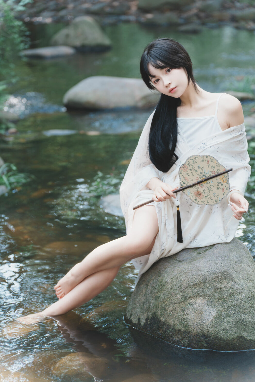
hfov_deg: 15.2
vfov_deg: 22.6
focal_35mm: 90
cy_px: 191
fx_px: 956
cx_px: 128
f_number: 2.8
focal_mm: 90
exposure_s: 1/200
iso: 125
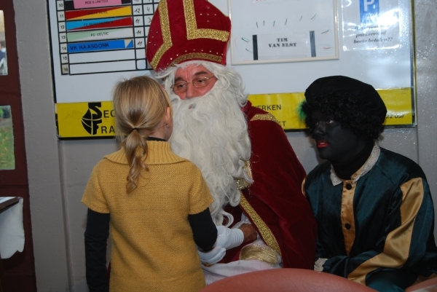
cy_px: 146
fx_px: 820
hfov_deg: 29.8
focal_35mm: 68
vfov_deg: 20.2
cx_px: 218
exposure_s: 1/60
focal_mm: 45
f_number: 5.3
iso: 280
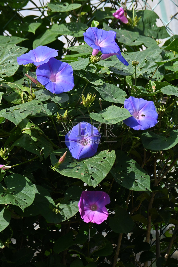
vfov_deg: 12.5
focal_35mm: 165
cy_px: 134
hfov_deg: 8.3
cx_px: 89
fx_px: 1223
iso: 200
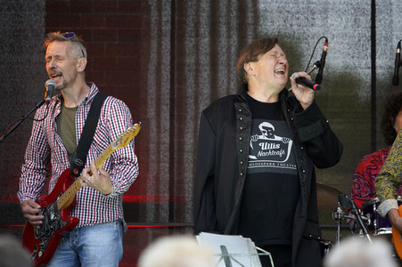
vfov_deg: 3.0
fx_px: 5166
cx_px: 201
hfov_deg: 4.5
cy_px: 134
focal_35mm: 463
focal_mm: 463
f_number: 6.3
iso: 1250
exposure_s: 1/160
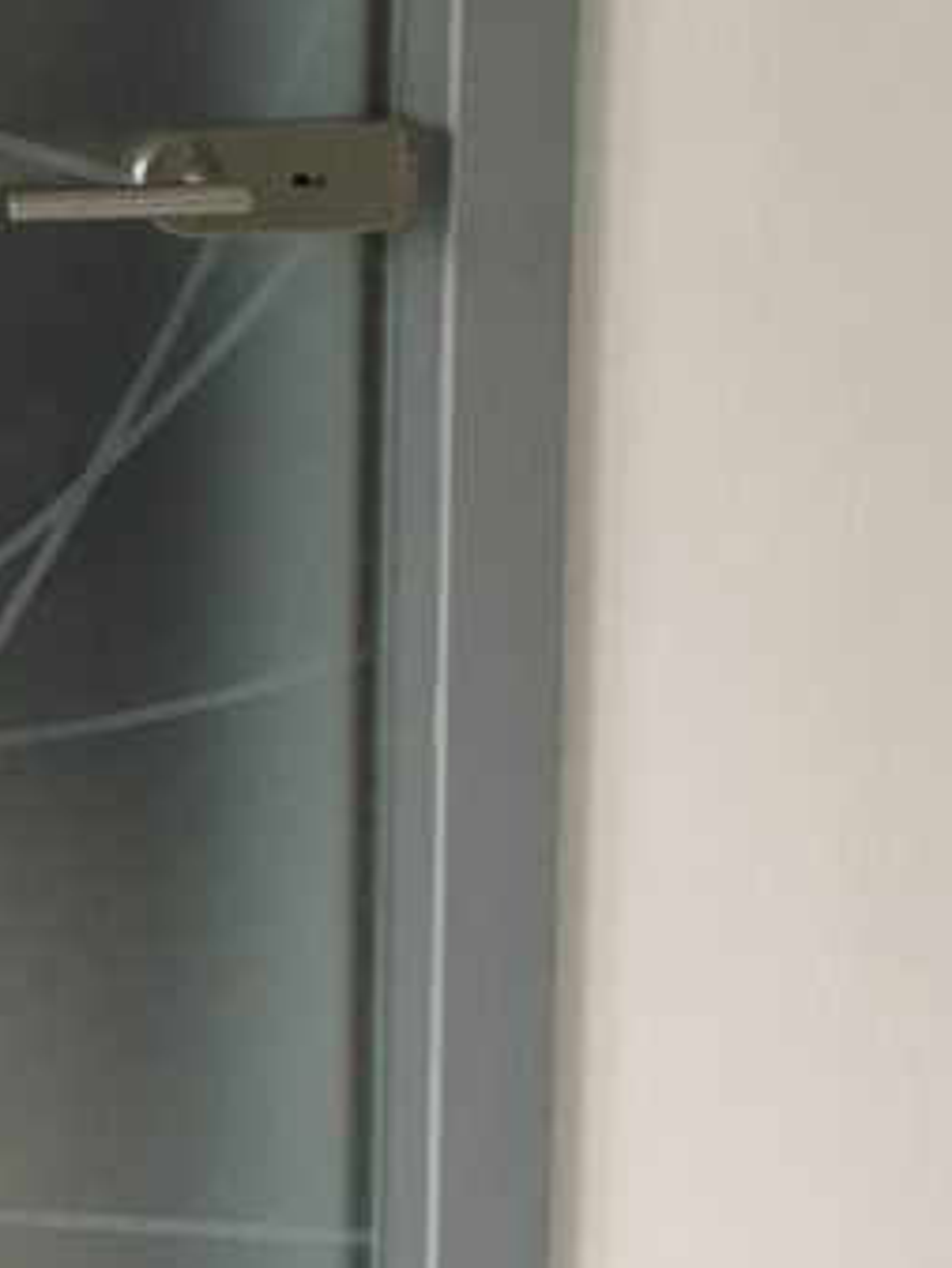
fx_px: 3225
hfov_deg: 15.8
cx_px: -335
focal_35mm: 88
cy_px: 173
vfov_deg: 21.8
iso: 200
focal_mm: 4.15
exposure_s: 1/33
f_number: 2.2
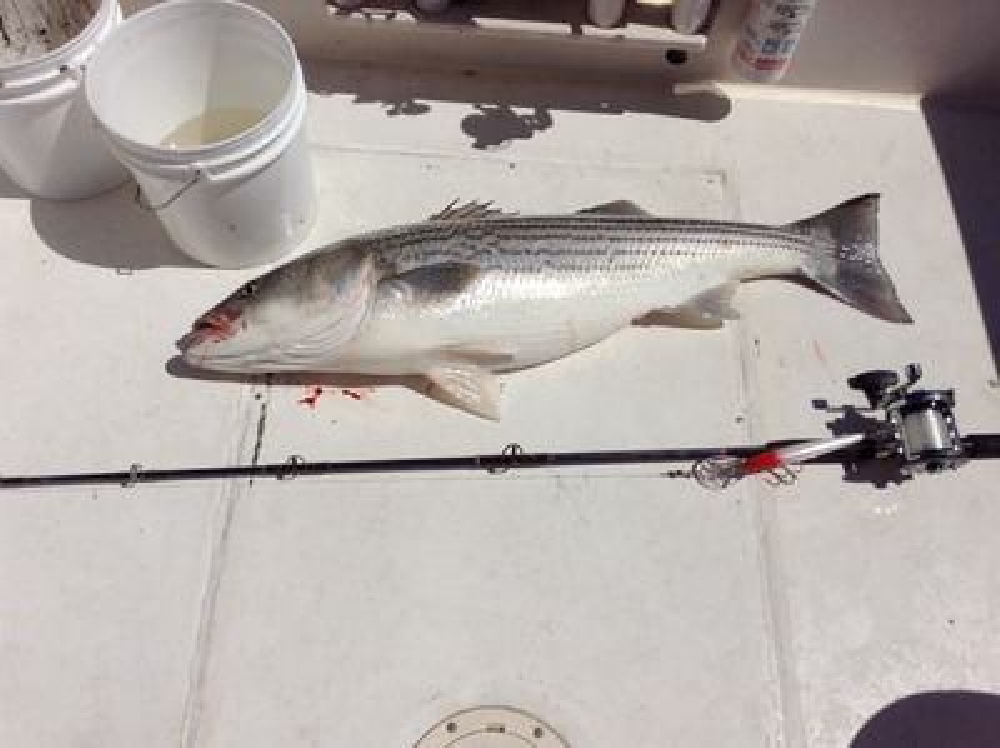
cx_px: 500
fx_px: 952
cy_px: 374
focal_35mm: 33
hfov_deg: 55.4
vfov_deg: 42.9
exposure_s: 1/6452
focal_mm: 3.3
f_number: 2.4
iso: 32
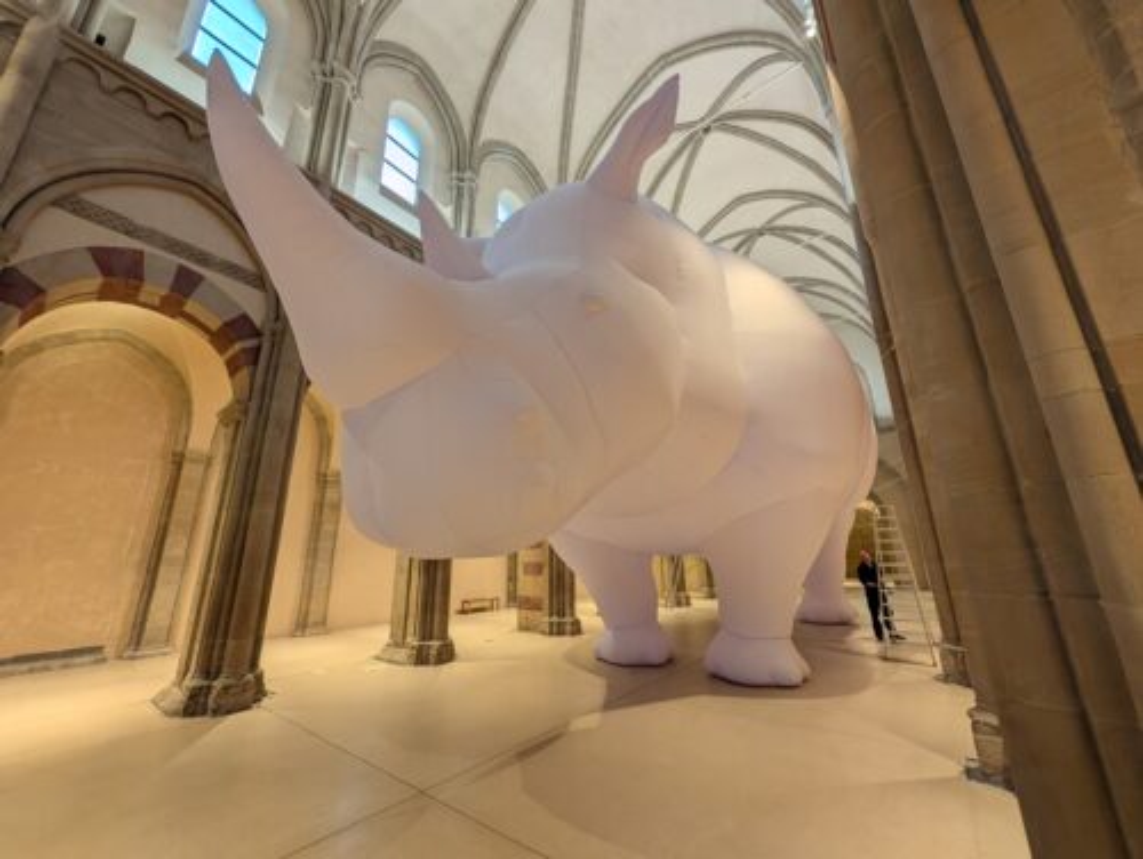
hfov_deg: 110.5
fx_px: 397
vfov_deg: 94.6
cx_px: 572
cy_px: 430
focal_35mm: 12
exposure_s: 1/49.2
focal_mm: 2.02
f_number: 1.7
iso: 156
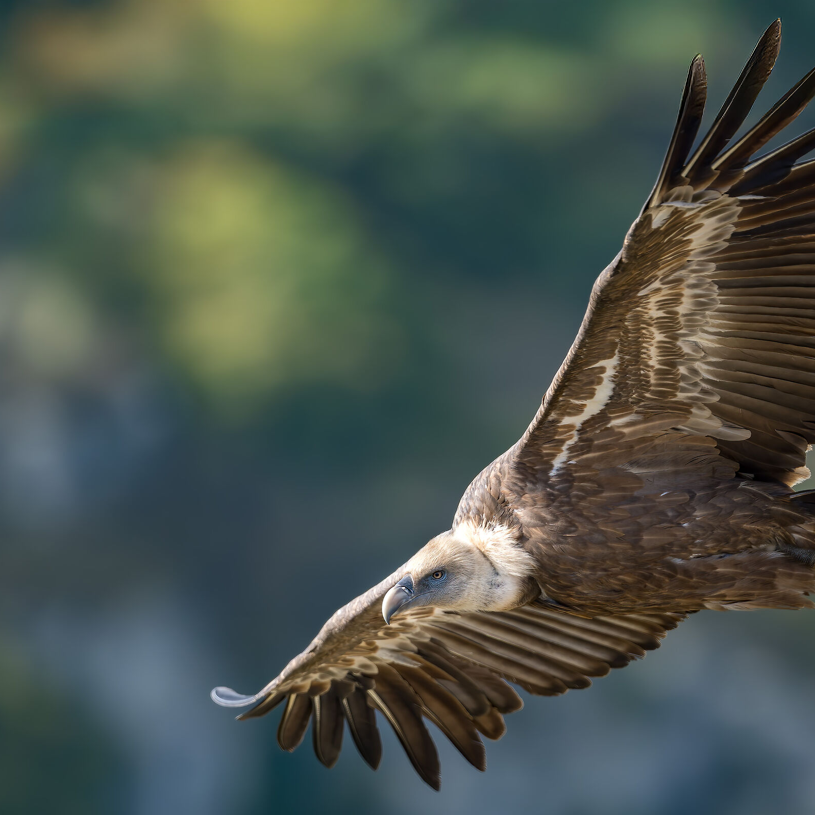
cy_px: 407
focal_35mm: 894
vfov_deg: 2.0
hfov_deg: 2.0
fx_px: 23813
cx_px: 520
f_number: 5.6
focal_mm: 700
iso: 400
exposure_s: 1/500
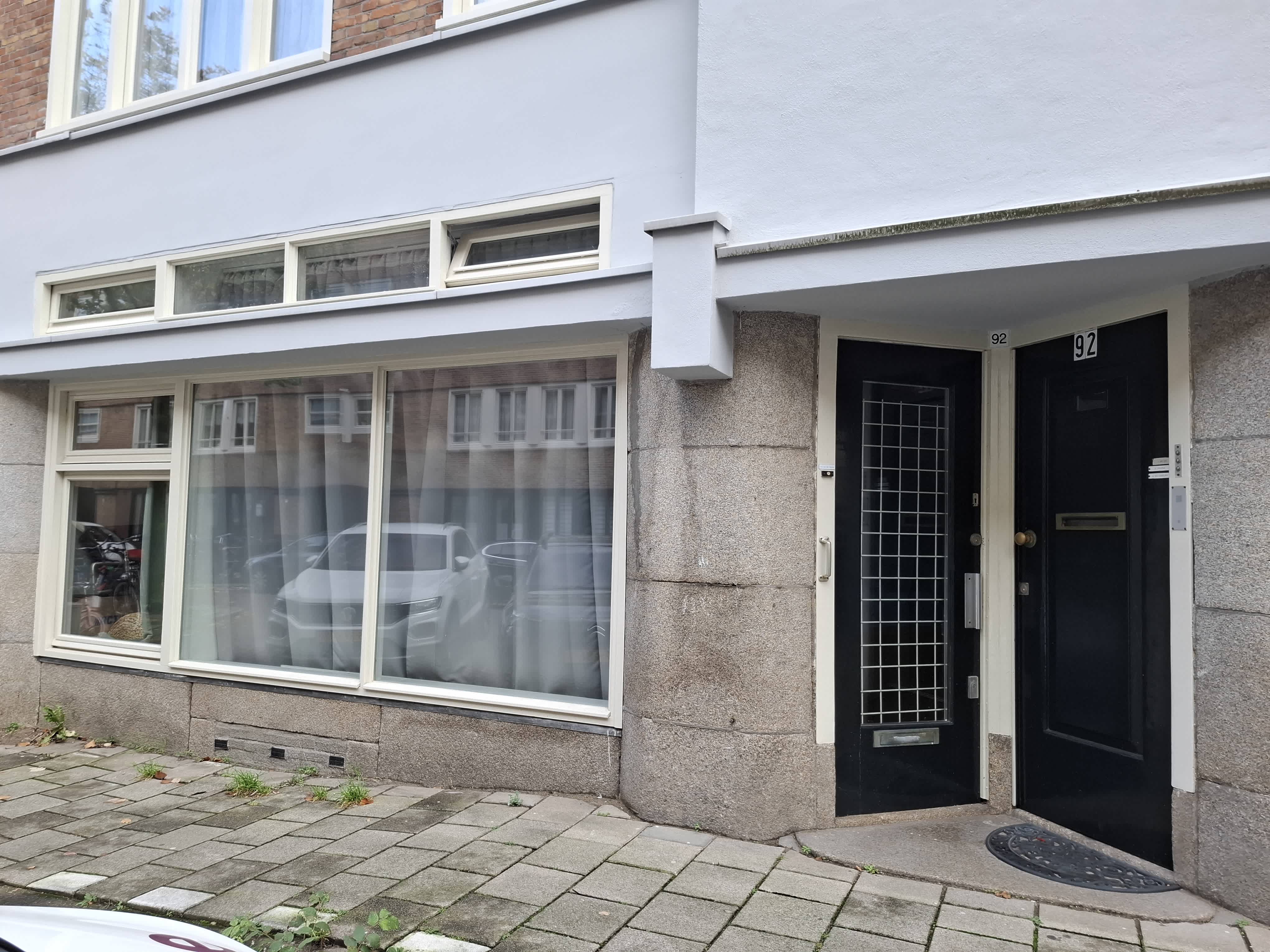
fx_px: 844
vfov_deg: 58.9
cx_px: 635
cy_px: 476
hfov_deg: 73.9
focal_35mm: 23
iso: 50
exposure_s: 1/100
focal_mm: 5.5
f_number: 1.8
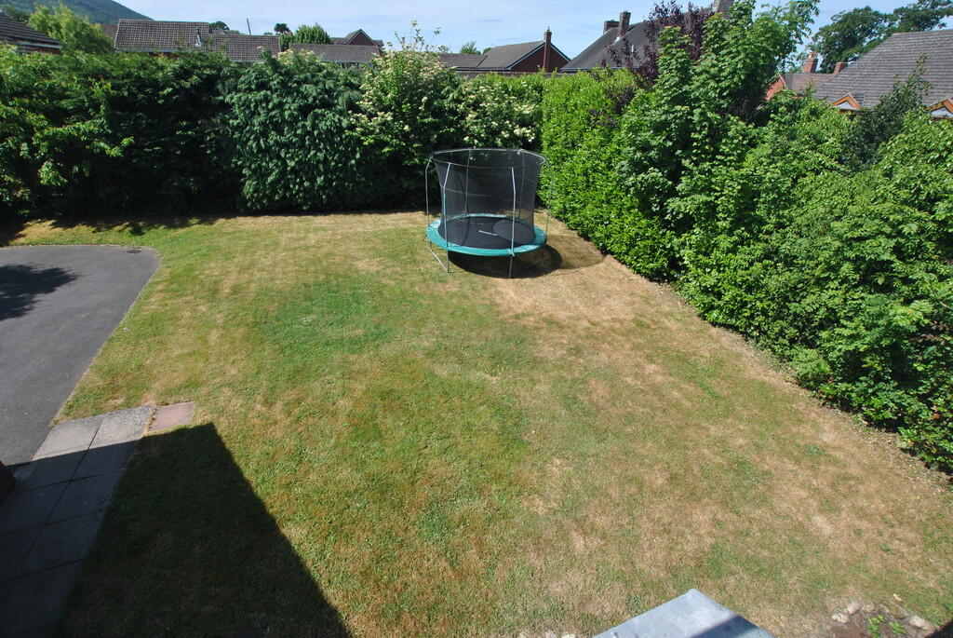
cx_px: 476
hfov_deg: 100.3
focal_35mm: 15
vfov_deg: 77.5
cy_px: 319
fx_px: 397
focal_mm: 10
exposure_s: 1/160
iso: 100
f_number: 6.3
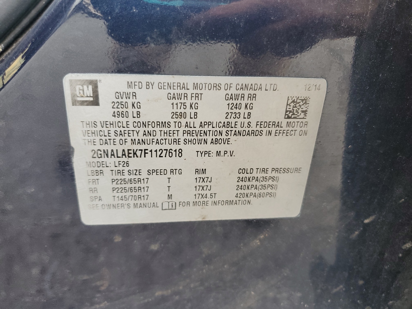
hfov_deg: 67.3
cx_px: 206
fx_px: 309
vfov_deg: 53.1
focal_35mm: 26
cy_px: 154
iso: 85
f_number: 1.5
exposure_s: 1/120
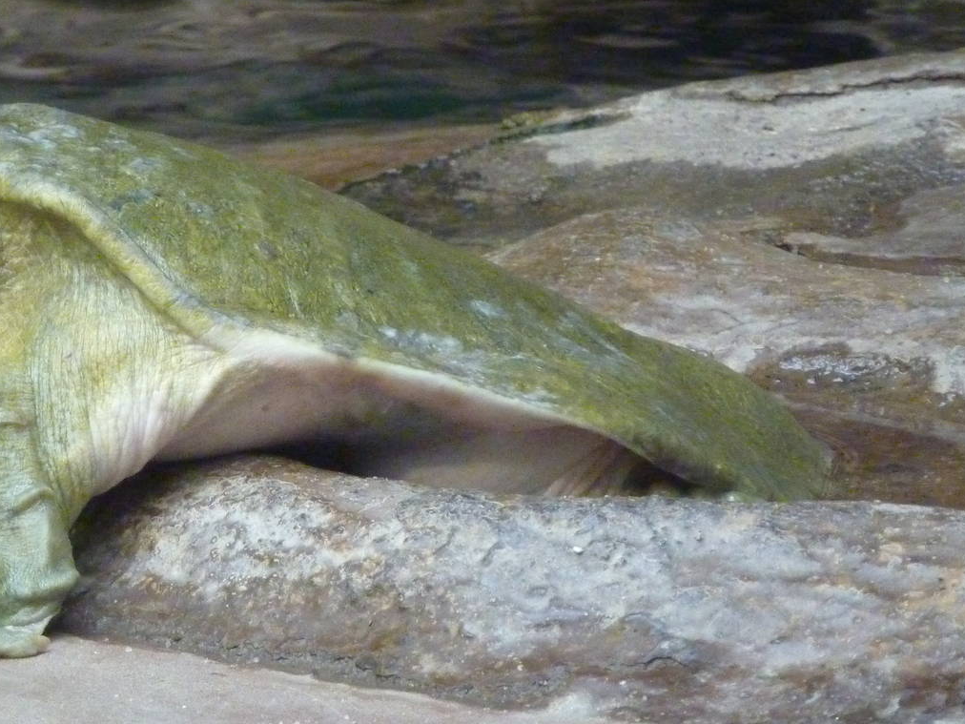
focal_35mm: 332
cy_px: 335
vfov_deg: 4.5
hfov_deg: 6.0
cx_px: 208
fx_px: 9255
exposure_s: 1/40
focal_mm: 34.4
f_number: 4.6
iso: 800
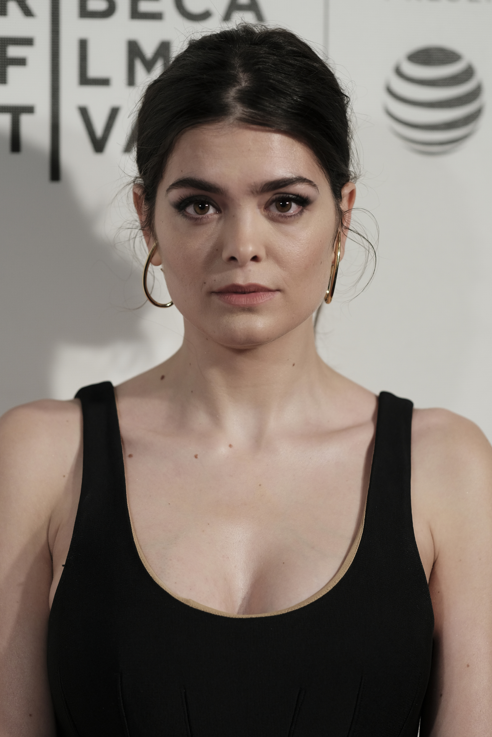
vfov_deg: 14.3
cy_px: 349
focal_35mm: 143
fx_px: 2931
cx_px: 251
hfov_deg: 9.6
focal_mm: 90
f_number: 2
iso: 500
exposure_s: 1/400
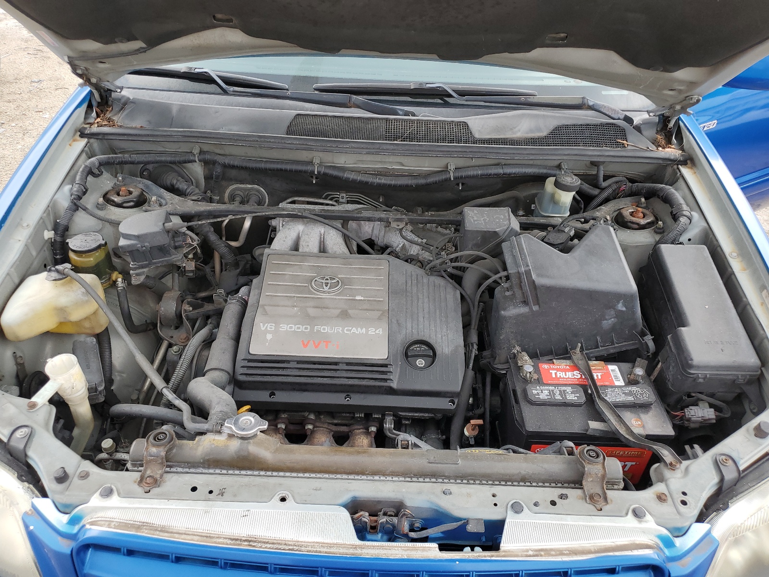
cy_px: 288
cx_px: 384
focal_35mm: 26
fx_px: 578
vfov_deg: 53.1
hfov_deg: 67.3
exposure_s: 1/333
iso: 50
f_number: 1.5
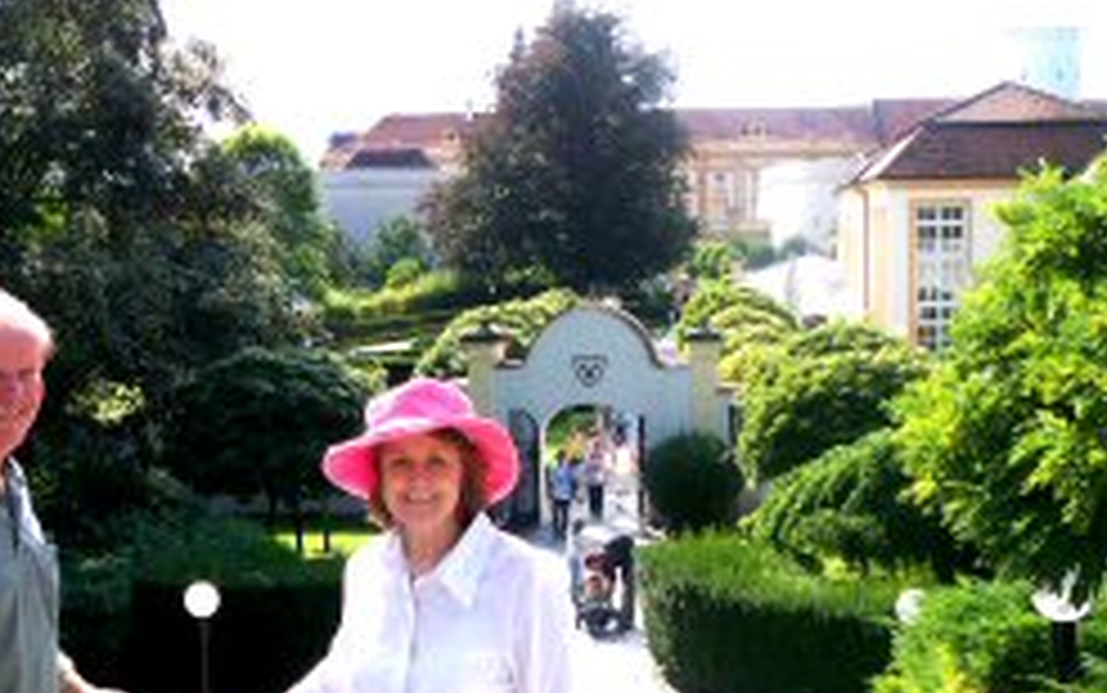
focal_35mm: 60
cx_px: 403
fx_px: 1811
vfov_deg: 21.7
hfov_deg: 33.8
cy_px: 371
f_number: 4.8
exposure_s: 1/250
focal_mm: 8
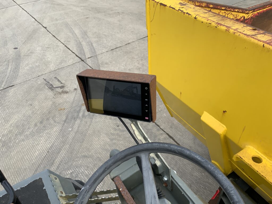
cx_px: 136
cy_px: 102
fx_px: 228
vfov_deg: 48.2
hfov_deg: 61.7
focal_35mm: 29
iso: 16
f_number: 1.8
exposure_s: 1/666
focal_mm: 3
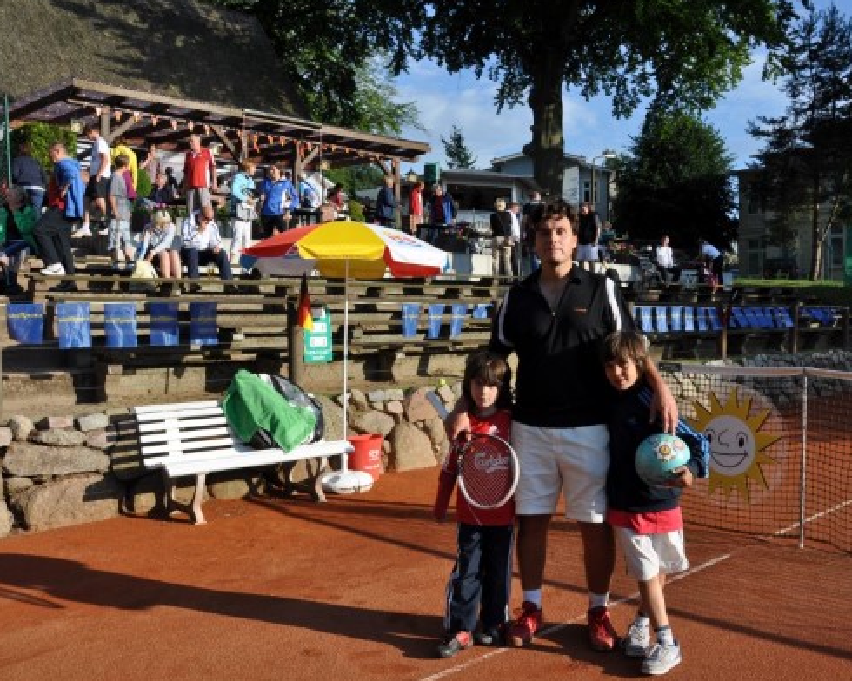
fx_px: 782
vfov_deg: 47.1
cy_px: 339
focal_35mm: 31
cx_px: 515
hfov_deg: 56.7
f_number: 9
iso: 200
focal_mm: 18
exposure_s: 1/320
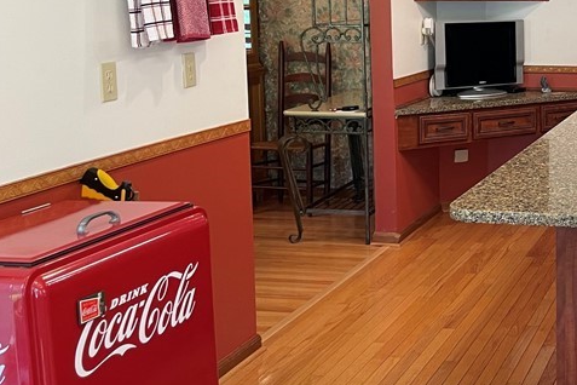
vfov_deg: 23.2
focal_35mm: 58
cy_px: 109
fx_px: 930
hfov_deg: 31.5
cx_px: 596
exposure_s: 1/60
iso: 125
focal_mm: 4.2
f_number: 1.6
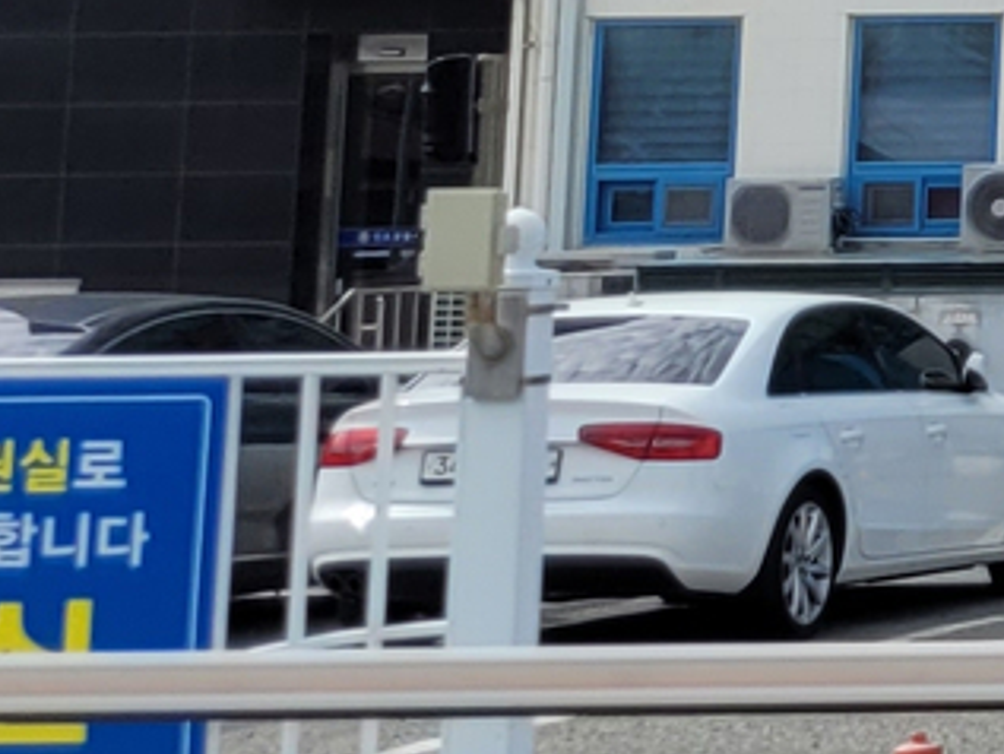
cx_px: 2797
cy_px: -364
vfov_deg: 8.6
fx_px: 4875
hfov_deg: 9.7
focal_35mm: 168
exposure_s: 1/2600
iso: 40
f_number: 1.8
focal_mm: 5.4
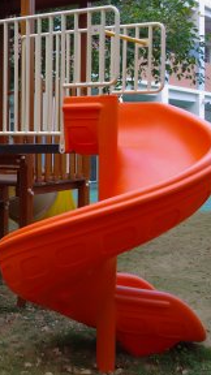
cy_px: 148
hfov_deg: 18.9
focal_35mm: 60
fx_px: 597
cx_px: -47
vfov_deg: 34.8
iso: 200
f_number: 4
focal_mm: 18
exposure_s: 1/40
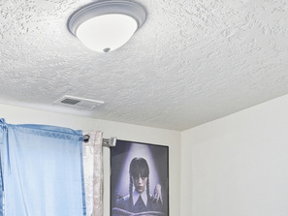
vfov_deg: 24.5
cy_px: 269
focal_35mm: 53
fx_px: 441
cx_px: -30
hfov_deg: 31.9
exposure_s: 1/1.67
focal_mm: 16
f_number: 10
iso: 100
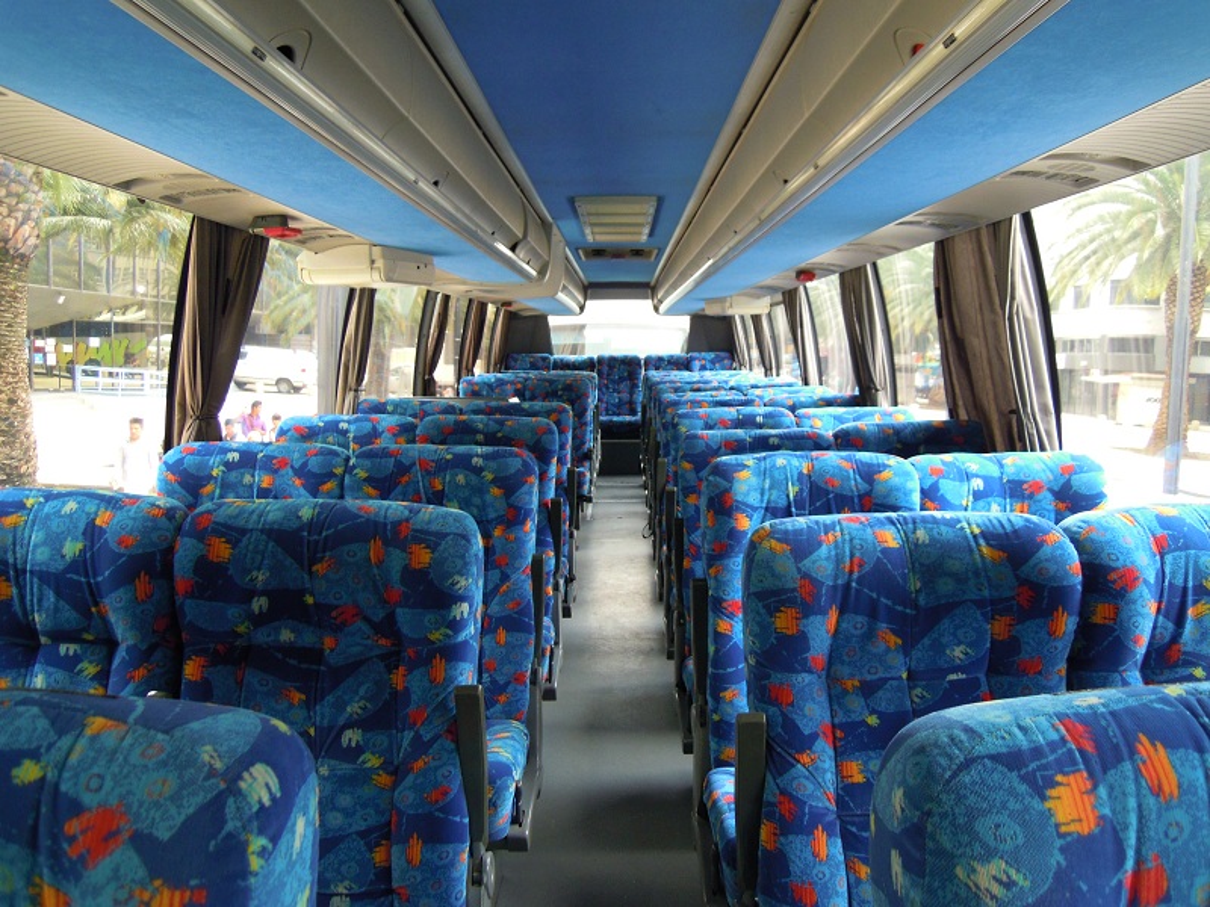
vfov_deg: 49.7
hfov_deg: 63.4
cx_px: 605
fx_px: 979
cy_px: 454
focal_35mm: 28
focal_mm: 5
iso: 180
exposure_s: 1/30
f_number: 2.7
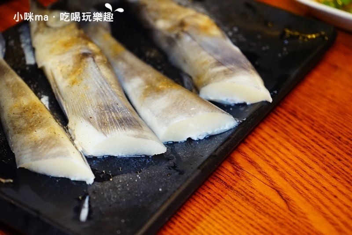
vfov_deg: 19.4
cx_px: 176
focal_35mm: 70
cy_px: 118
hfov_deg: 28.8
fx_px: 684
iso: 4000
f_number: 5.6
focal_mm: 70
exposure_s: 1/80
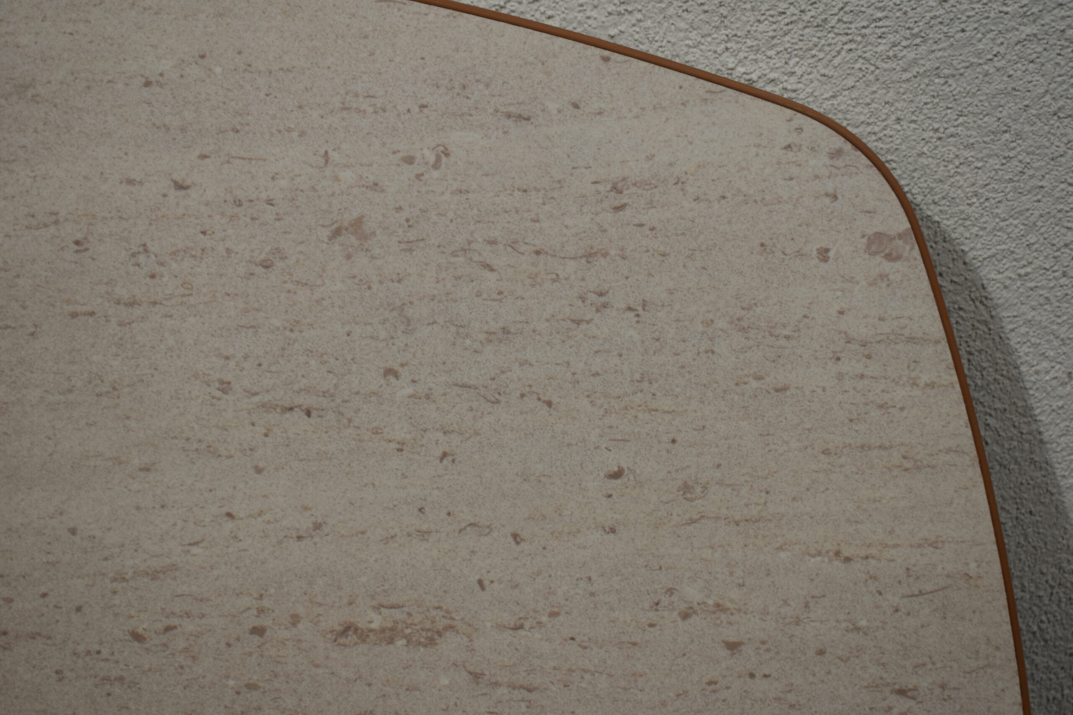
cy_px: 358
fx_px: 1699
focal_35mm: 57
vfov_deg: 23.8
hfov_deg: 35.1
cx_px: 536
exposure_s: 1/125
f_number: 5.6
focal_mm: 38
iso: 200
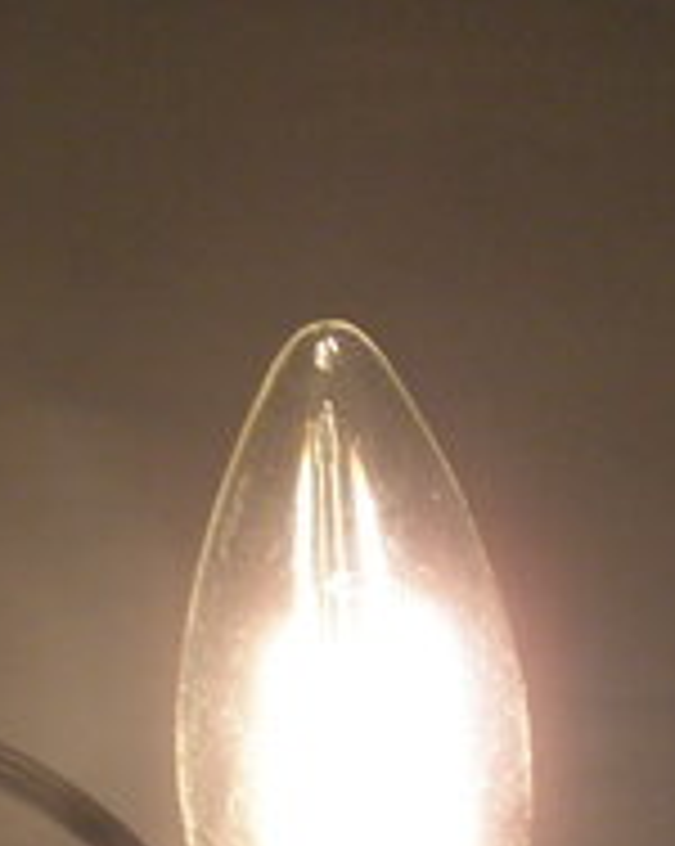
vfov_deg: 15.0
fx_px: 3077
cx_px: 387
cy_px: 1076
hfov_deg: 12.5
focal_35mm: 123
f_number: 3.5
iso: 100
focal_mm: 6.6
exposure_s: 1/13
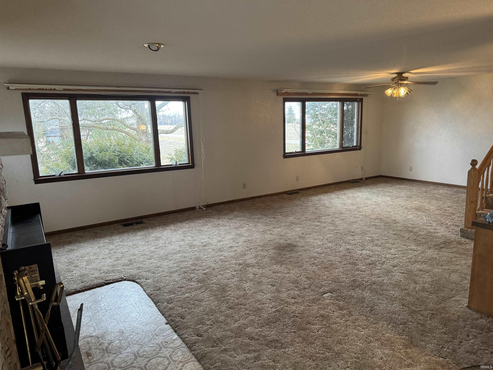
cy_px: 185
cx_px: 246
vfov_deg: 56.8
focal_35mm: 24
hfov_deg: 71.6
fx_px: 342
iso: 320
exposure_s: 1/60
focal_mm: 6.76
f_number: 1.78
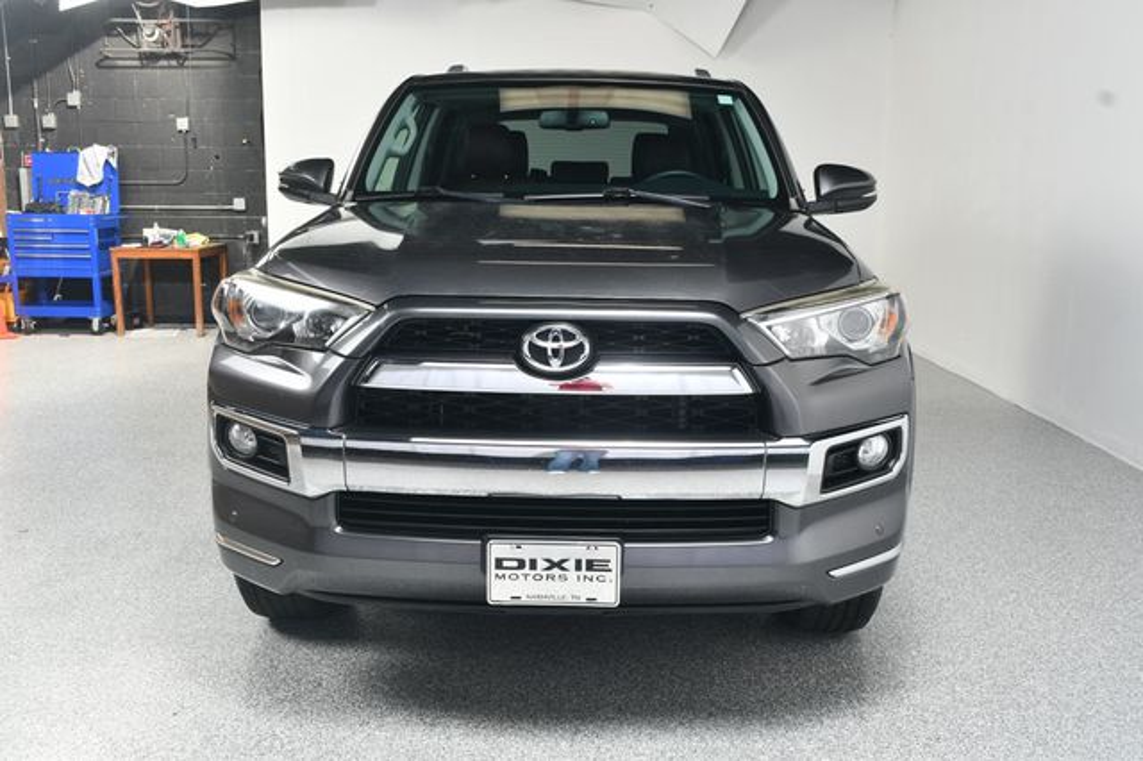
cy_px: 380
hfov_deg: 55.8
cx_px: 572
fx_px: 1079
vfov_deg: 38.8
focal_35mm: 34
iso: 100
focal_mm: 23
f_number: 8
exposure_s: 1/160
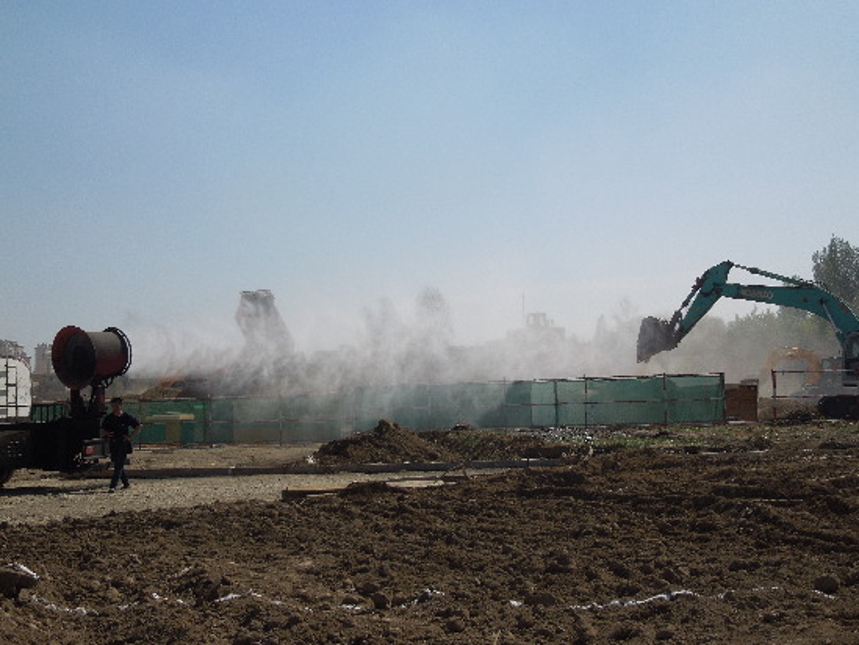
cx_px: 430
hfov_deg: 43.8
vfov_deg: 33.6
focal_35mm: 43
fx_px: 1067
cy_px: 322
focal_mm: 7.8
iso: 100
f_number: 7.8
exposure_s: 1/500
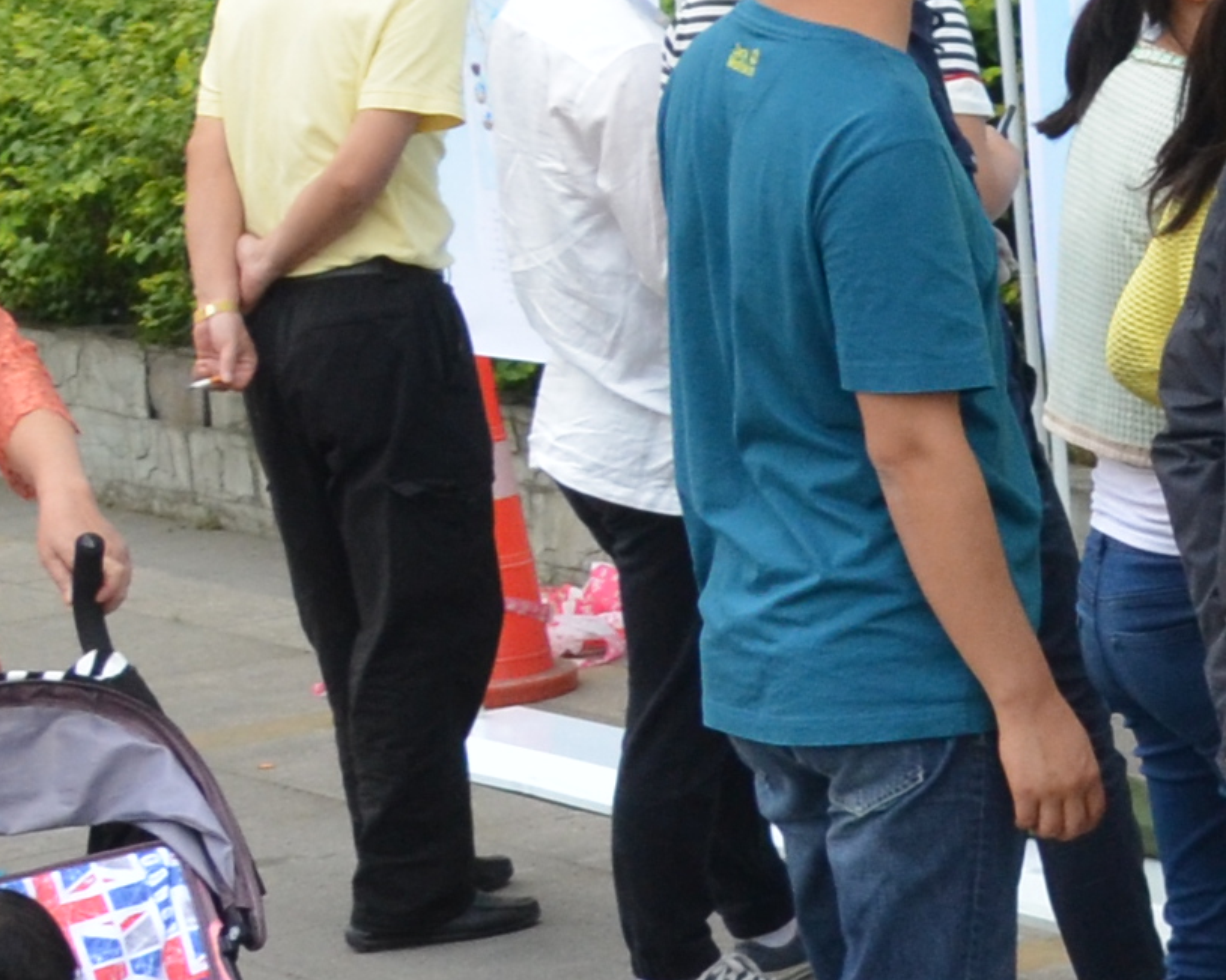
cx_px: 2926
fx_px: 5552
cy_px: 428
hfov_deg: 10.8
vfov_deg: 10.1
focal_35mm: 153
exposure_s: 1/250
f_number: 8
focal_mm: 18
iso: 640
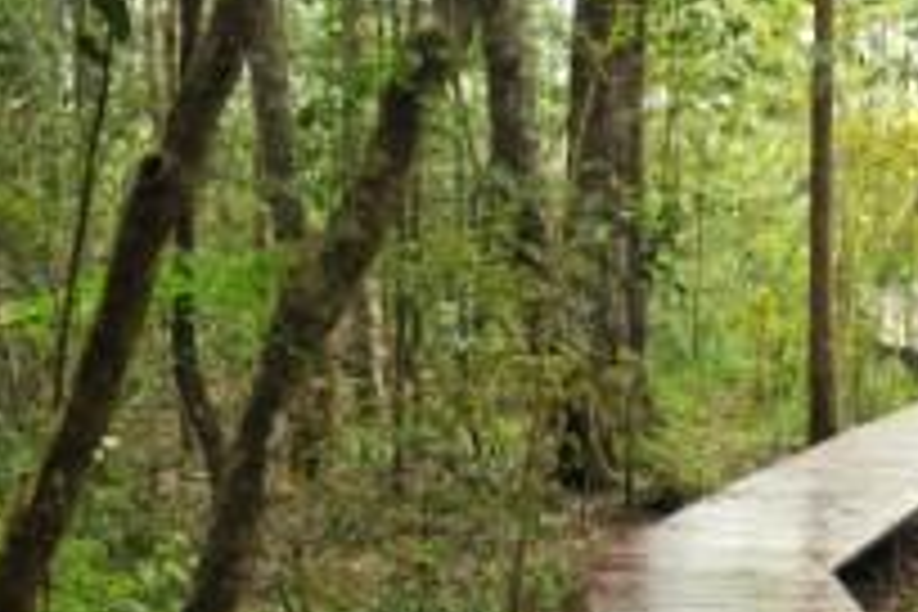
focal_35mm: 79
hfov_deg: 25.6
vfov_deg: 17.0
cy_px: 562
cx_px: 540
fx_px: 2014
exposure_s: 1/60
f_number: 4
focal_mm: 24
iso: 400
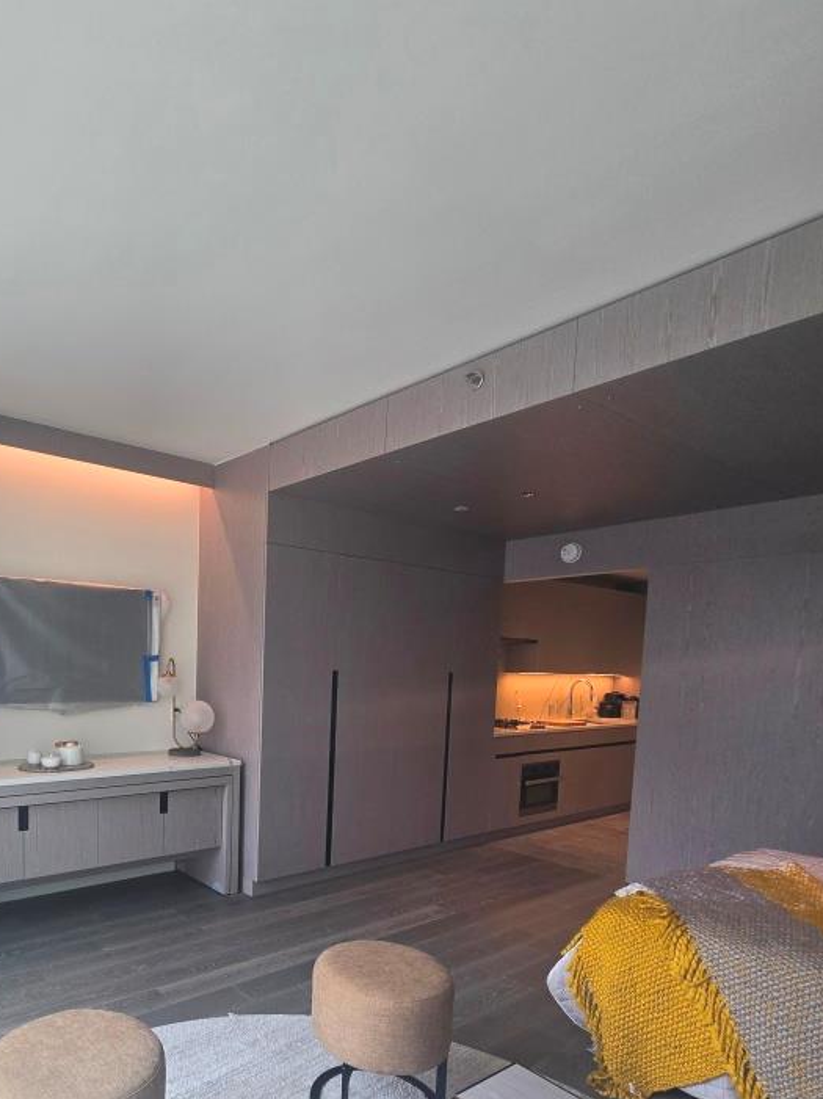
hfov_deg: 65.3
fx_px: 603
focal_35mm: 19
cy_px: 726
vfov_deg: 82.0
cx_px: 227
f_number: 2.2
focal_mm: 2.2
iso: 50
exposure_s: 1/172
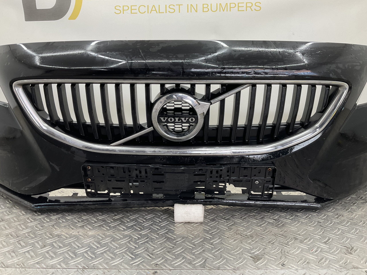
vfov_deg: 48.2
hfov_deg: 61.7
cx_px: 184
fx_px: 307
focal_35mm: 29
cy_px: 138
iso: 40
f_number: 1.8
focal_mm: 3
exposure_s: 1/120
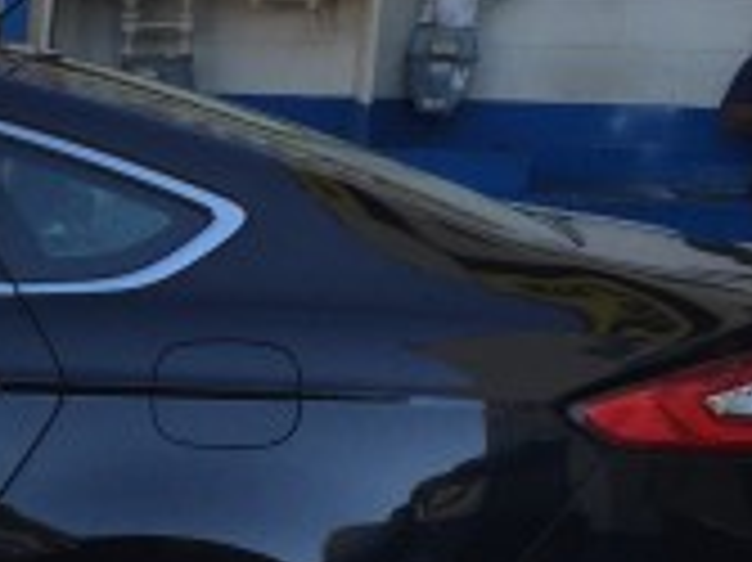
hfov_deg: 15.6
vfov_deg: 13.2
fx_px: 2410
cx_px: -527
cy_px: 481
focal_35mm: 111
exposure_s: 1/388
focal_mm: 4.15
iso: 32
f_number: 2.2
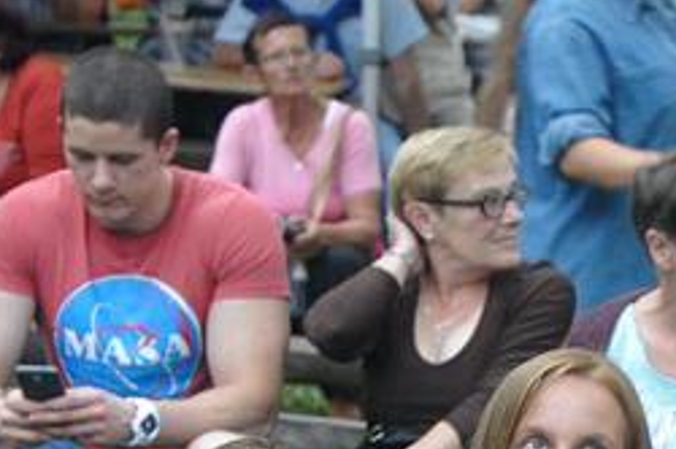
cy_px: 591
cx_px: 530
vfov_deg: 3.8
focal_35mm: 357
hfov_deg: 5.8
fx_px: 6695
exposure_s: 1/100
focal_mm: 70
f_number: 4.5
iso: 2500
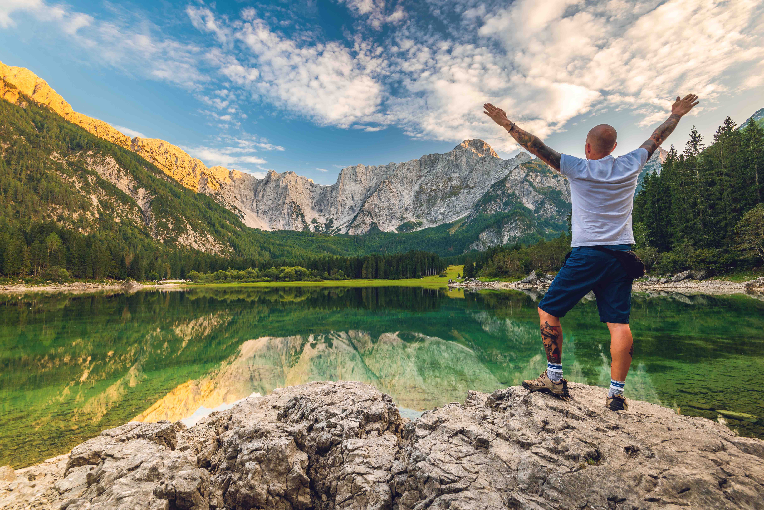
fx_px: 340
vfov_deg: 73.8
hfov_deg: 96.7
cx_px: 382
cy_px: 255
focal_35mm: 16
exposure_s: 1/1.67
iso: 100
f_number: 11
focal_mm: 16
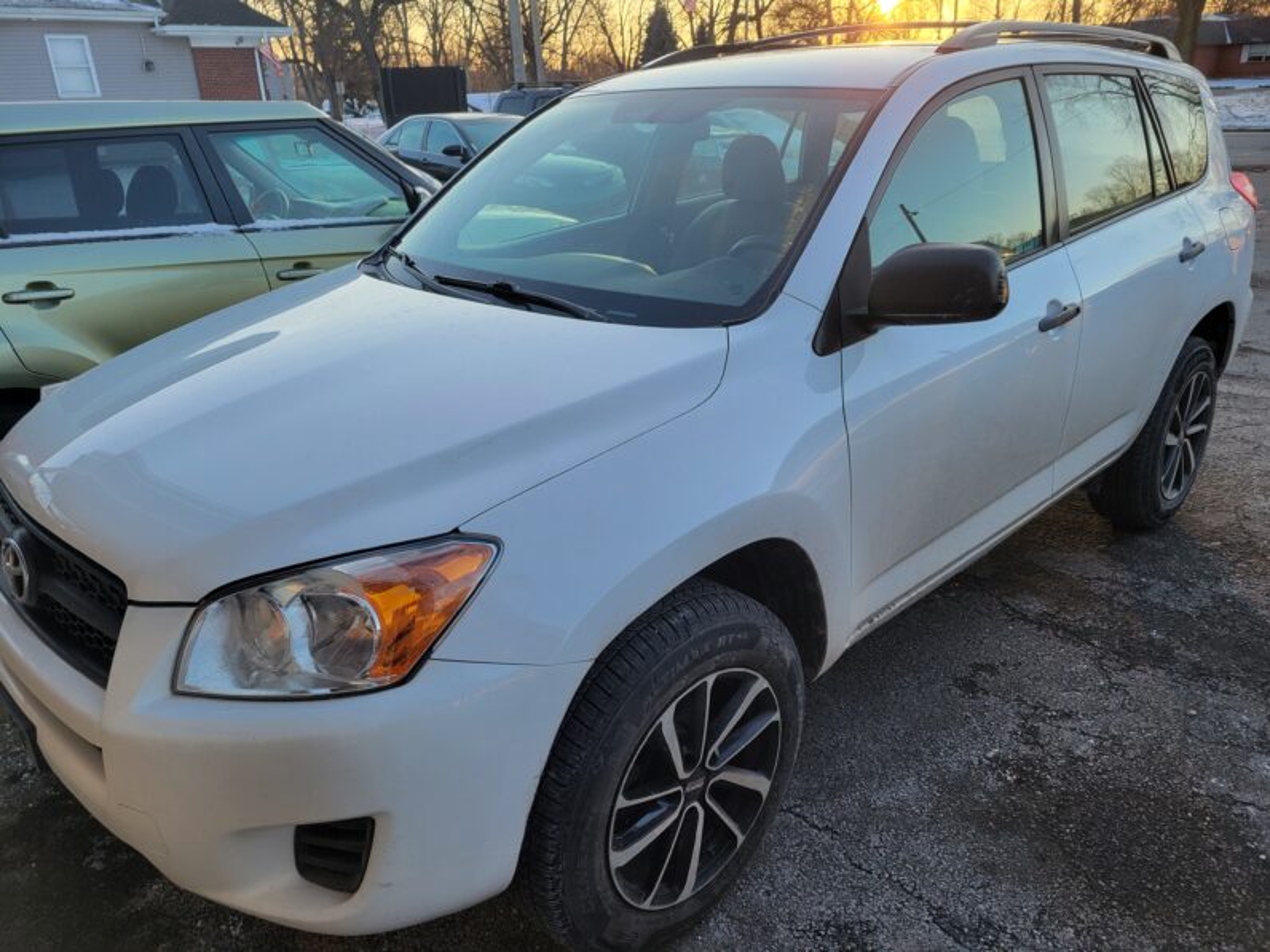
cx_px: 635
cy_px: 476
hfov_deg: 67.3
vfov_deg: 53.1
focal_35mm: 26
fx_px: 954
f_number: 1.8
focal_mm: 5.4
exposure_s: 1/174
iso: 40
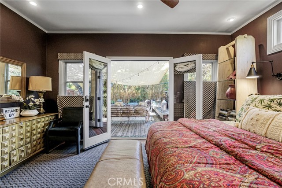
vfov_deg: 72.1
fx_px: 129
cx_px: 141
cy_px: 94
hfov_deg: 95.0
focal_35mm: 16
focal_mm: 11
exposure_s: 1/40
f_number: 4
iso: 1000
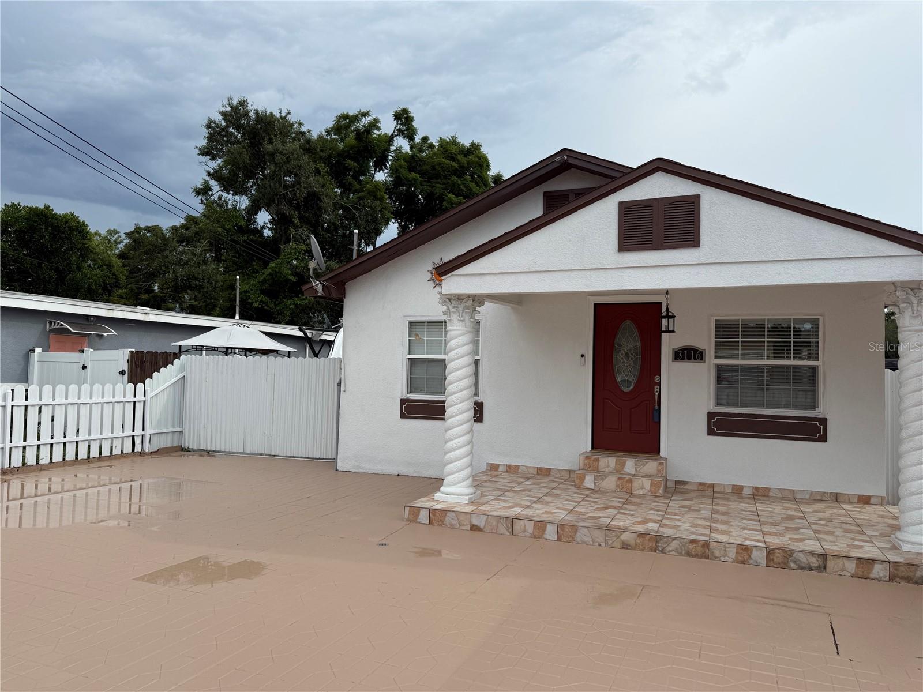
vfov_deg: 56.8
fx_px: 640
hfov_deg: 71.6
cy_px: 346
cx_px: 462
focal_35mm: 24
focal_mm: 6.76
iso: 80
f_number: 1.78
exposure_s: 1/4975
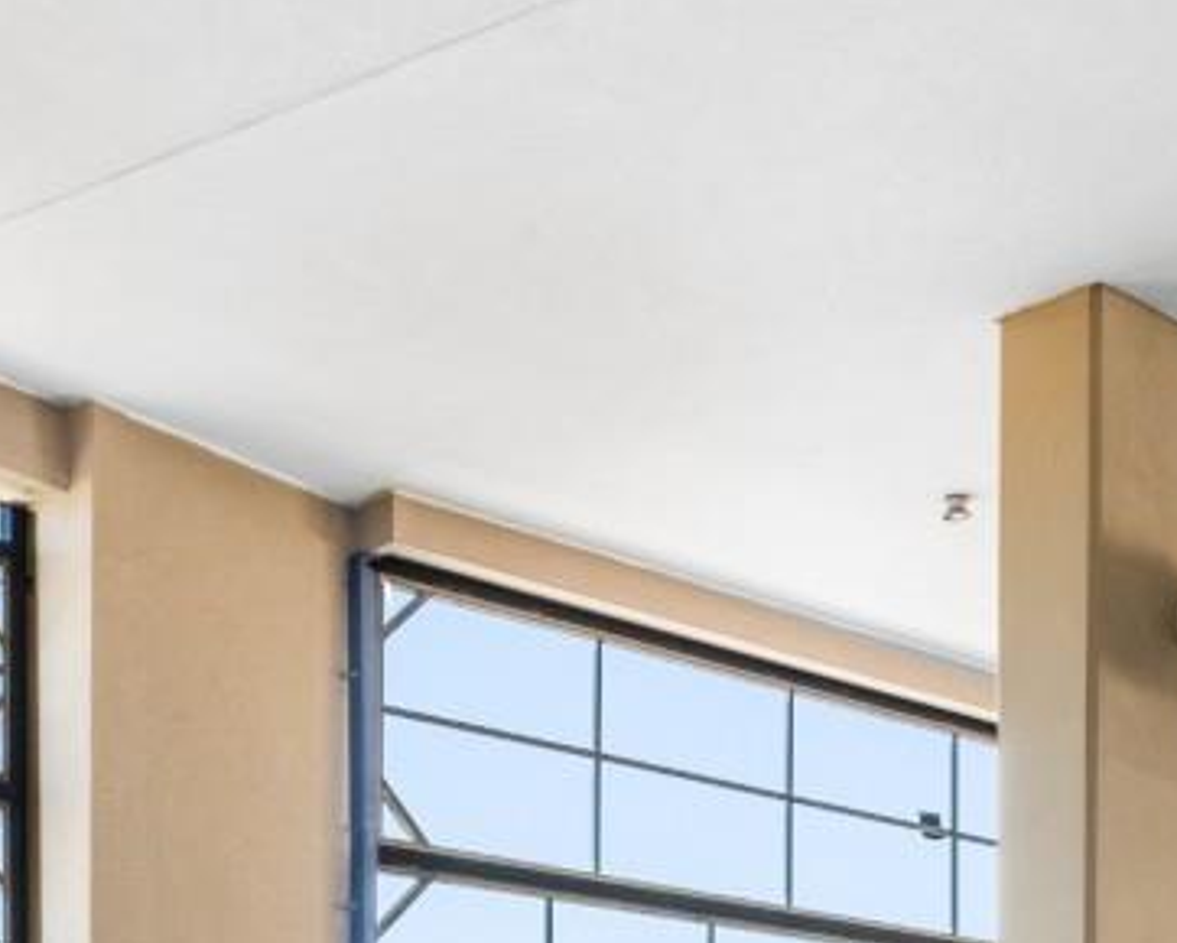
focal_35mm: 63
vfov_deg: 21.6
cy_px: 1262
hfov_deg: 29.9
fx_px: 2196
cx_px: 725
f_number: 4.5
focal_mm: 10
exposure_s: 1/60
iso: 100
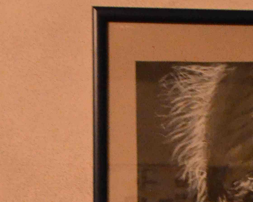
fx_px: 1085
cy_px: 392
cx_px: 344
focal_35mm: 145
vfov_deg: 9.9
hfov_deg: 12.8
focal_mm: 25
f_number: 4
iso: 3200
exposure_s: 1/15
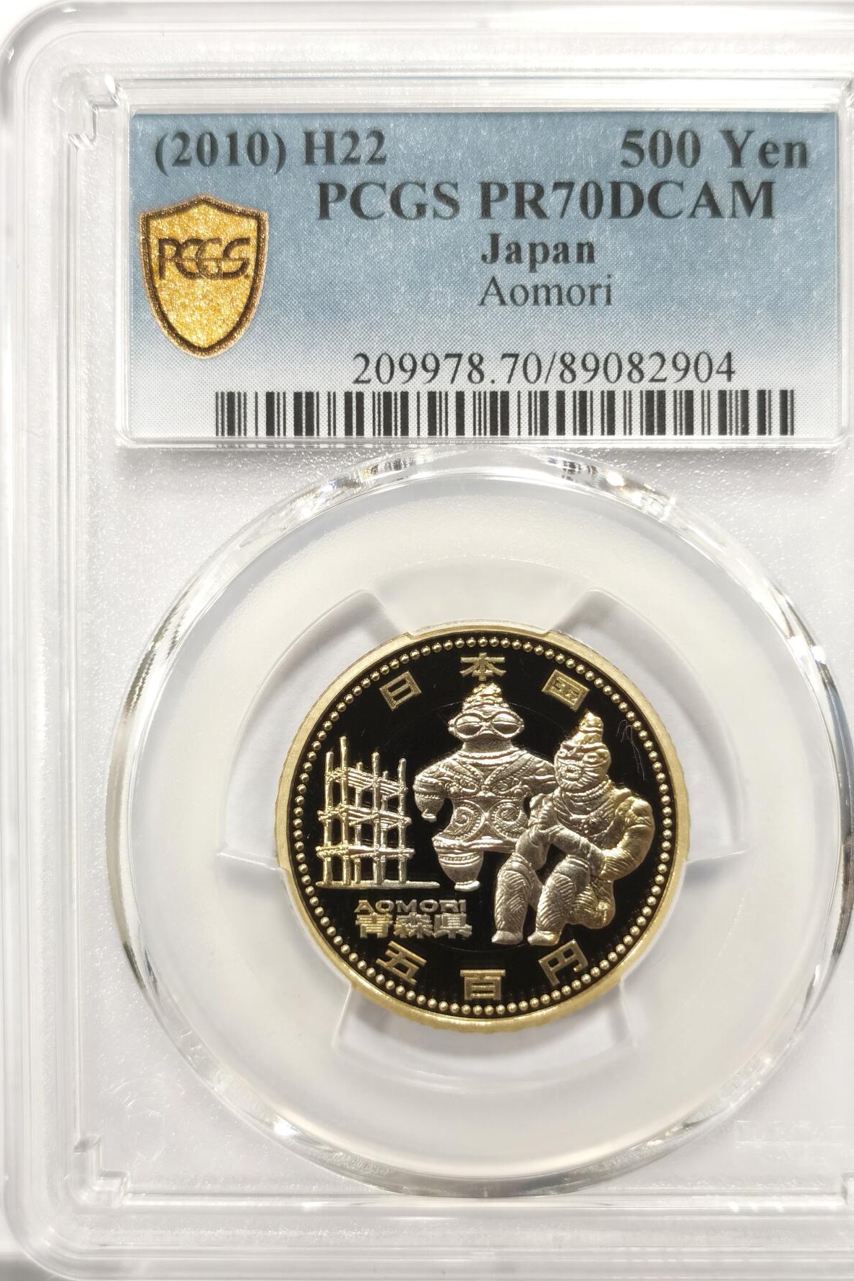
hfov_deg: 23.8
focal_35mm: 57
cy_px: 641
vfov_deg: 35.1
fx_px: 2029
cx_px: 480
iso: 160
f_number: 16
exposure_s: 1/100
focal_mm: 5.56
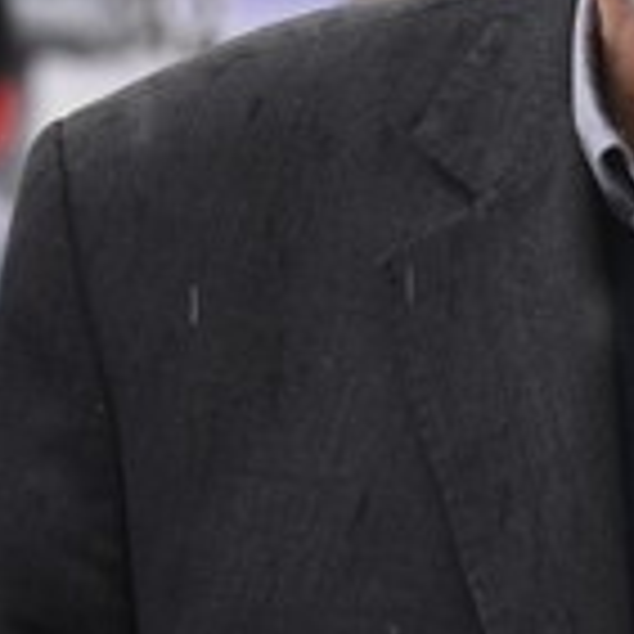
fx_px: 11521
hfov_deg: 3.2
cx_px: 576
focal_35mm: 556
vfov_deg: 3.1
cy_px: -43
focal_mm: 120
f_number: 6.3
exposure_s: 1/500
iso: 400
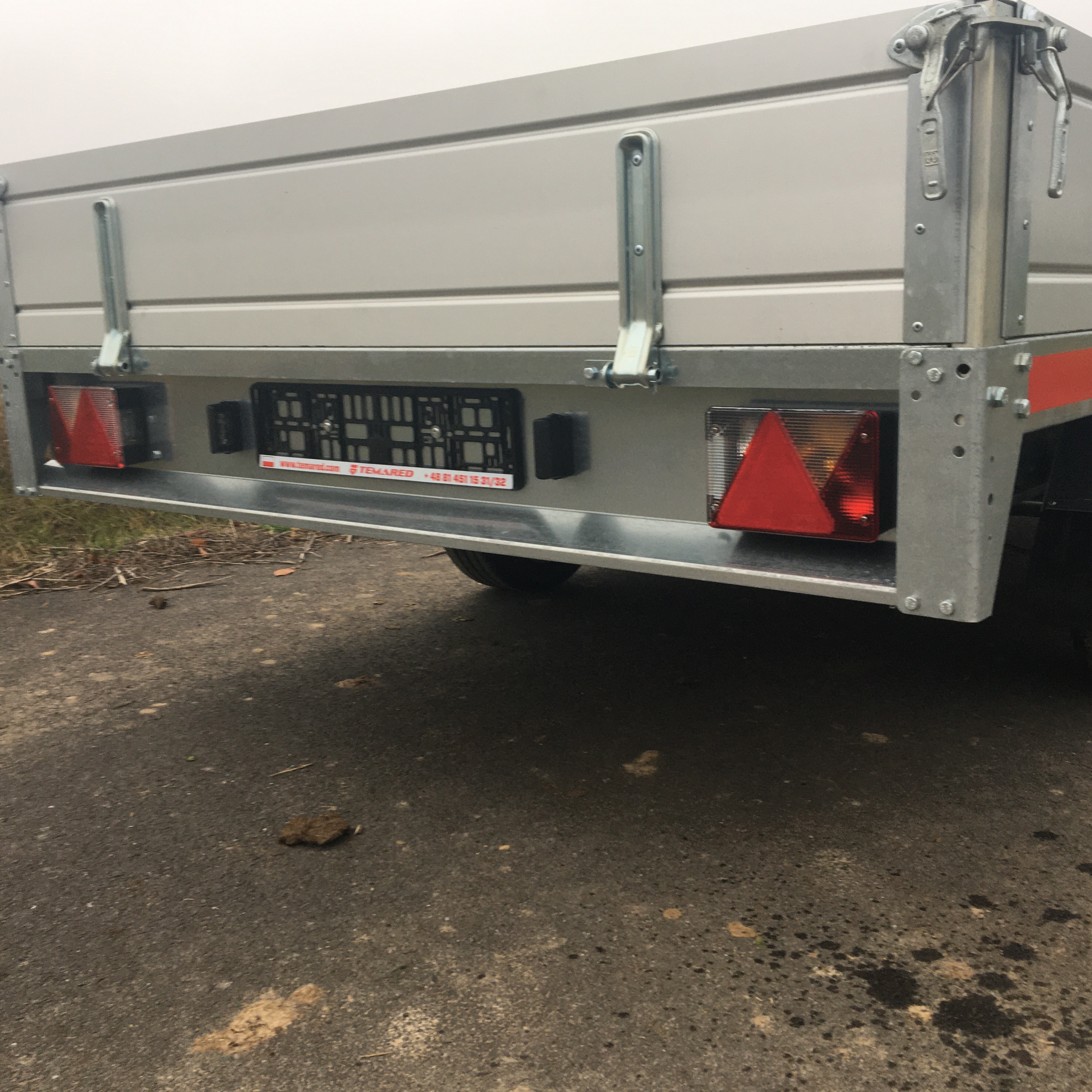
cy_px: 537
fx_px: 1249
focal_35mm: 35
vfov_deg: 47.2
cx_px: 576
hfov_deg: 47.2
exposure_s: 1/100
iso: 40
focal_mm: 4.15
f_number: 2.2
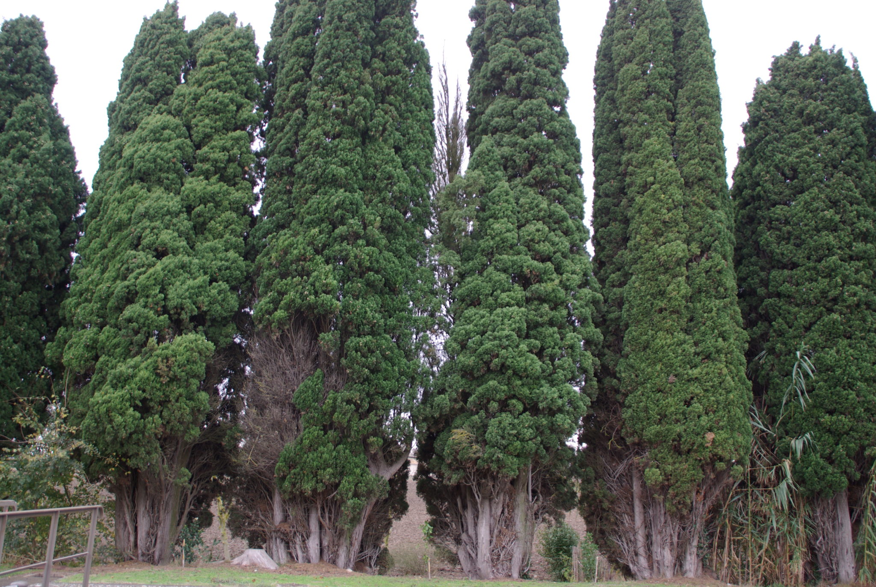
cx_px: 438
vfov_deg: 37.0
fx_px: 877
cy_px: 294
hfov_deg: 53.1
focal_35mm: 36
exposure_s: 1/20
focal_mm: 24
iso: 100
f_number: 4
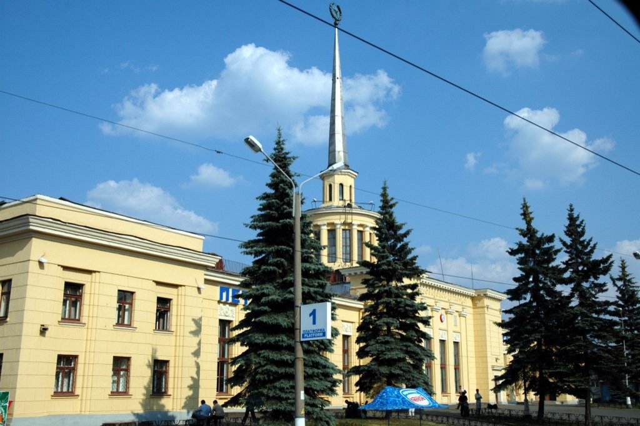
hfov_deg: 47.9
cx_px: 320
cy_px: 213
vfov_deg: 33.0
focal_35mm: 40
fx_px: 720
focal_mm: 27
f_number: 4.5
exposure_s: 1/2500
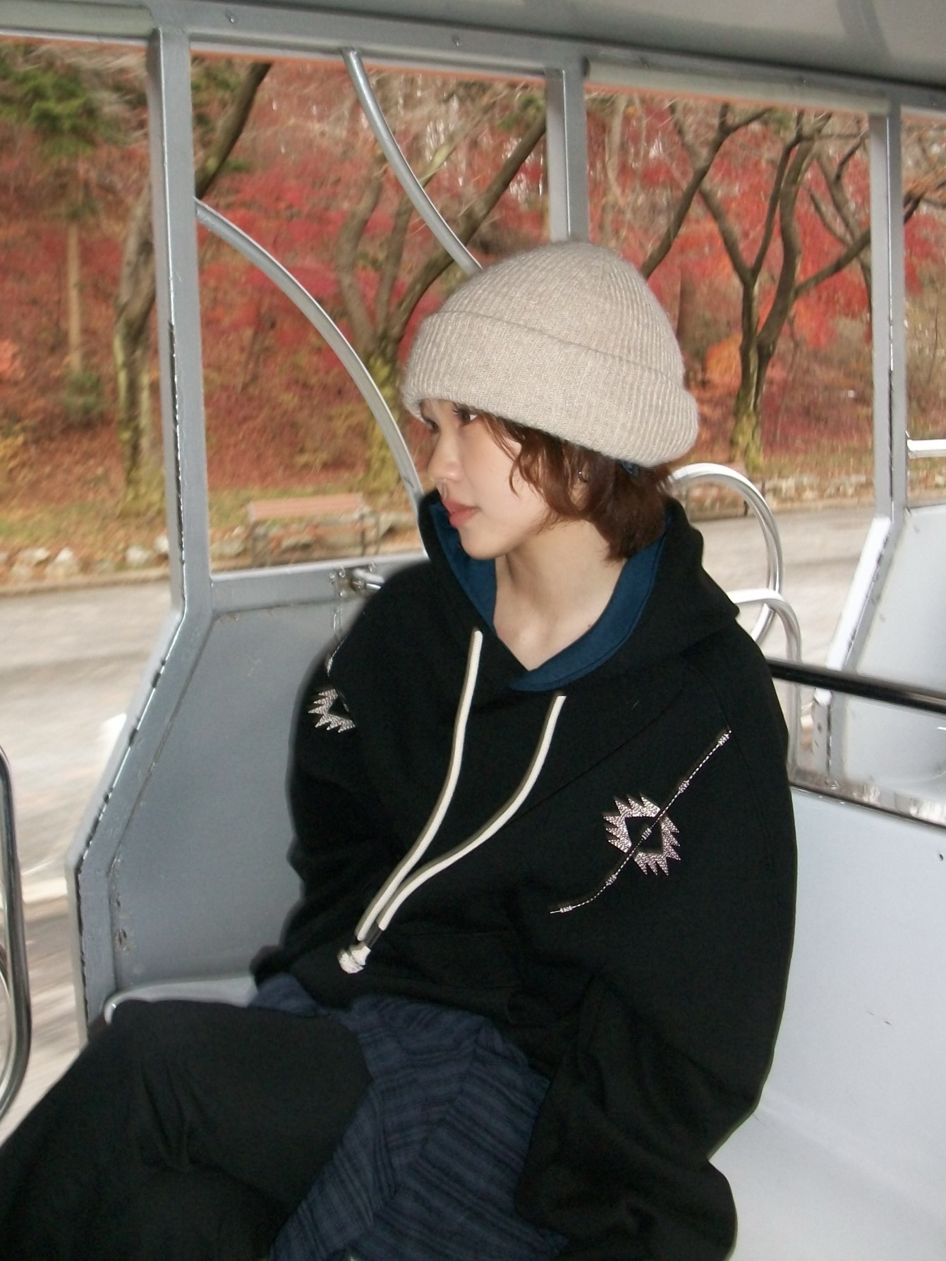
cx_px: 473
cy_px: 630
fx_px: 1239
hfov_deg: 41.8
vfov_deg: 54.0
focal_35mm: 34
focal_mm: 5.7
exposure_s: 1/60
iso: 120
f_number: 2.8
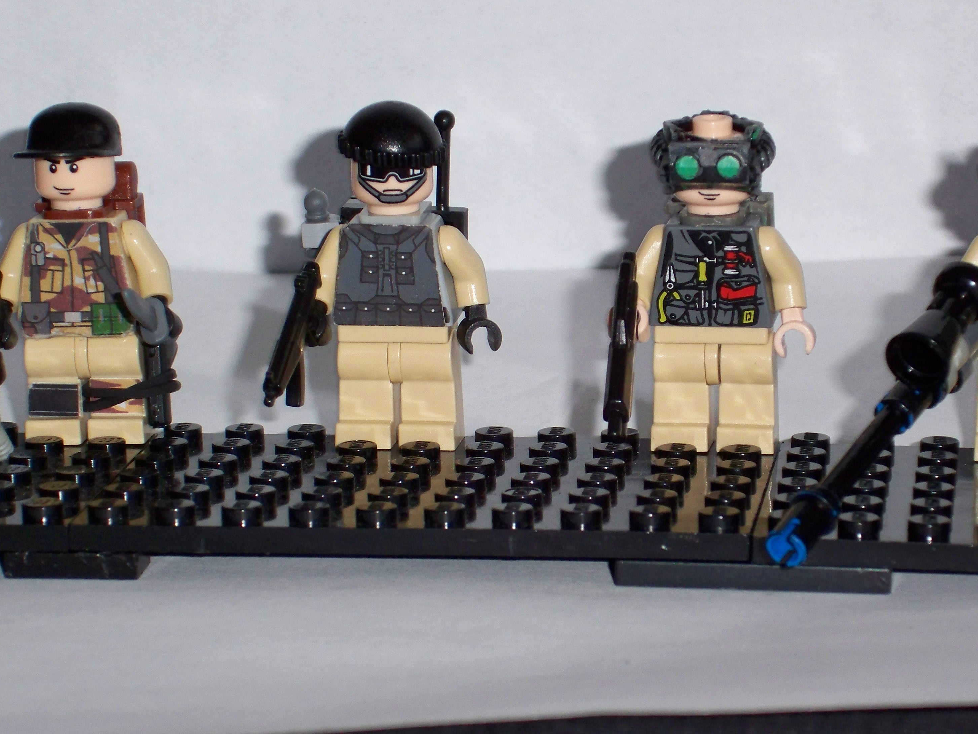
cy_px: 389
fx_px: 4295
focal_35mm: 152
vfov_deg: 9.8
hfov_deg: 13.0
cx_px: 542
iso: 200
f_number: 5.3
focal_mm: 23.7
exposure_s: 1/60
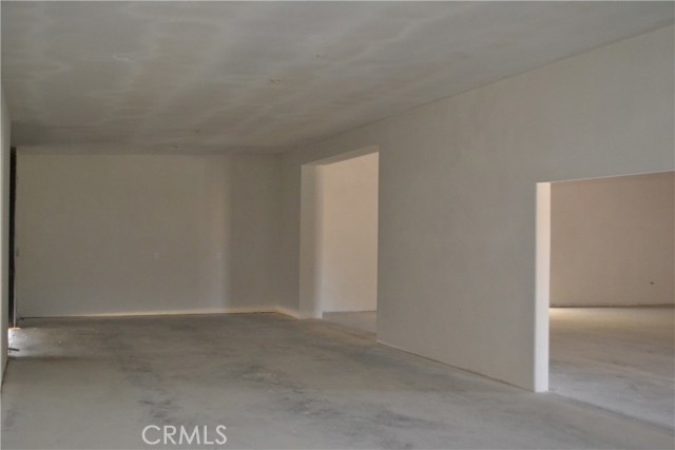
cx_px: 338
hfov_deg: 49.5
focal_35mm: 39
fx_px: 731
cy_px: 225
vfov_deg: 34.2
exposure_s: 1/60
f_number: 4.2
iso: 3200
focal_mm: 26
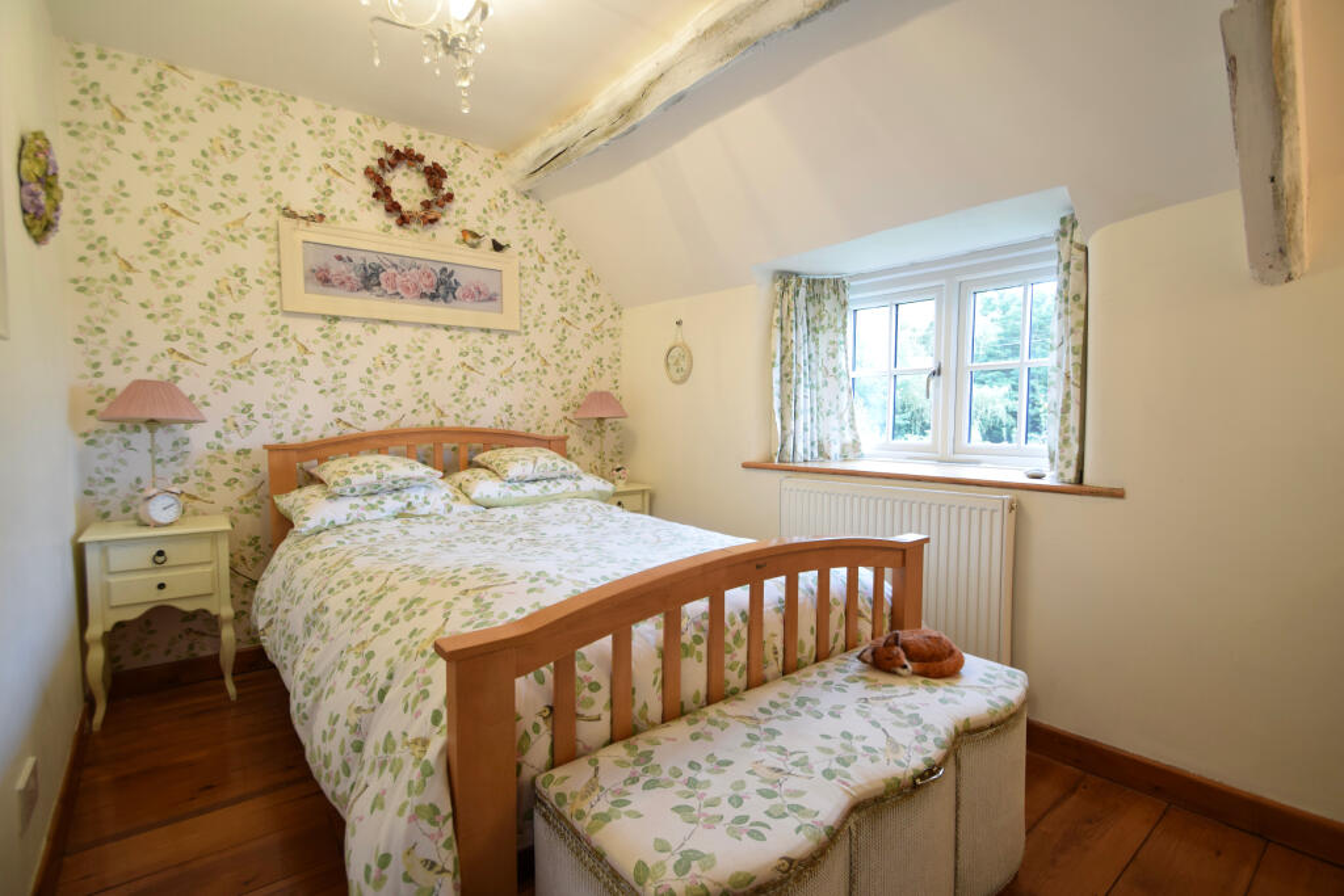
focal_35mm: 15
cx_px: 672
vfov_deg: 77.3
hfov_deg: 100.4
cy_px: 448
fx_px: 560
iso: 500
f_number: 4.5
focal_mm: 10
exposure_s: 1/15
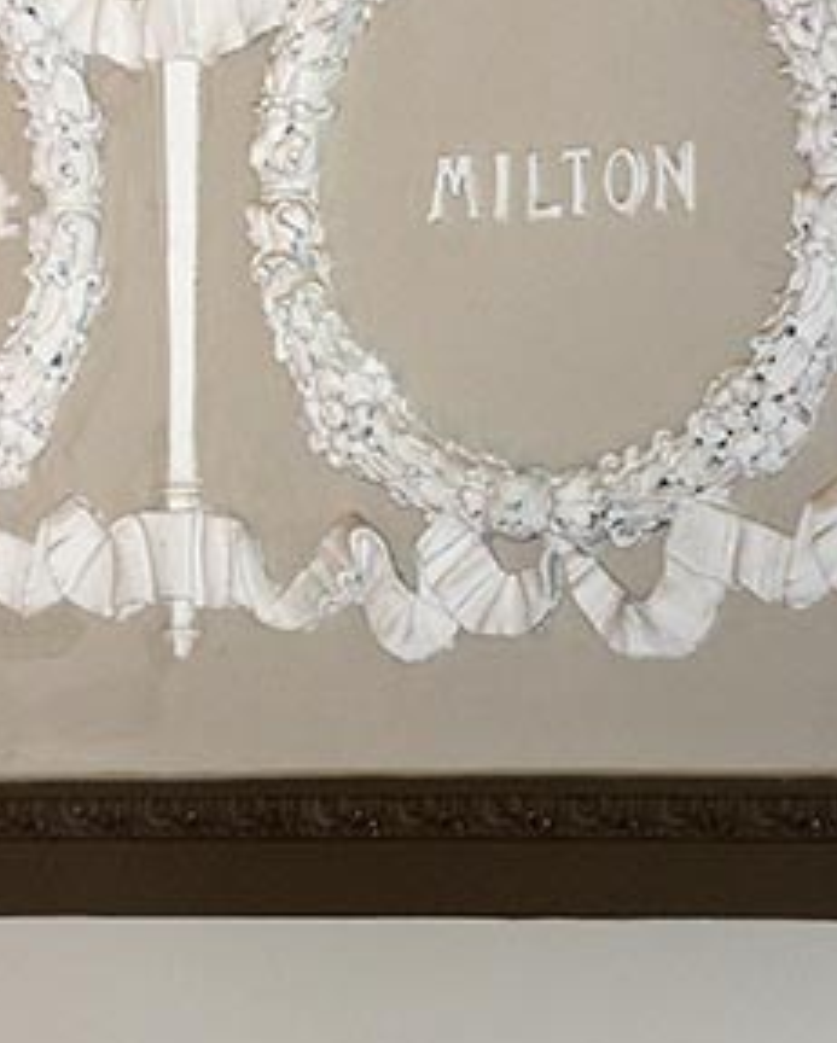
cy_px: 206
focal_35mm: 274
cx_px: -49
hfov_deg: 5.6
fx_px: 8471
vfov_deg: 7.0
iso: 1250
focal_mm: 116
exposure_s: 1/250
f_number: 6.3
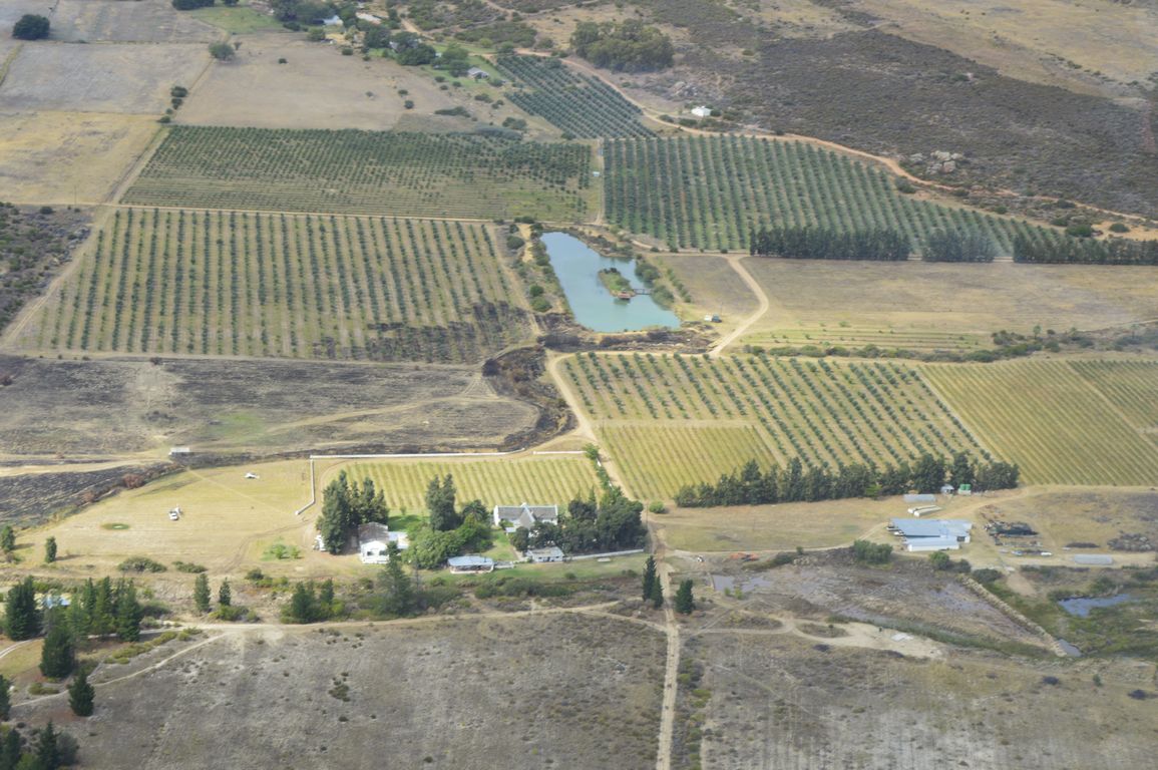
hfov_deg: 24.6
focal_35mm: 82
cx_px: 579
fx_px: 2651
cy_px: 385
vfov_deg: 16.5
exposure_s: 1/200
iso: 400
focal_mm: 55
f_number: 10
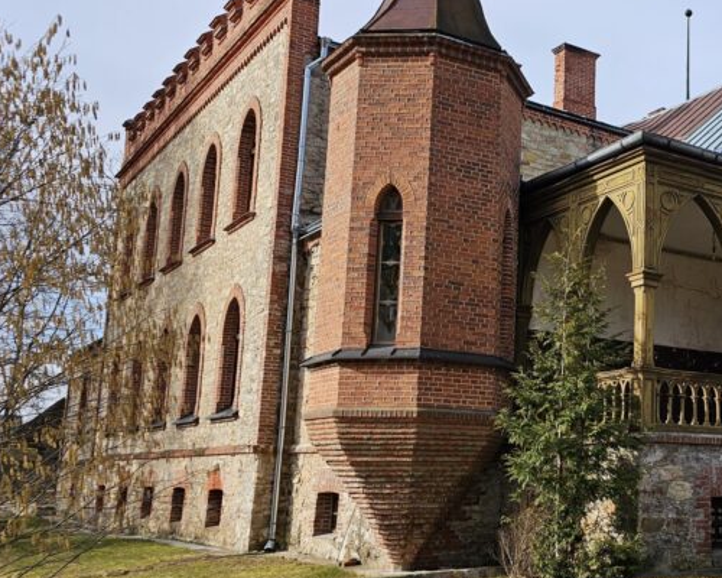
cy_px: 311
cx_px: 680
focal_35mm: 46
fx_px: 983
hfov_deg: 37.1
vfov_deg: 32.7
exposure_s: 1/539
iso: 10
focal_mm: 6.3
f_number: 1.7
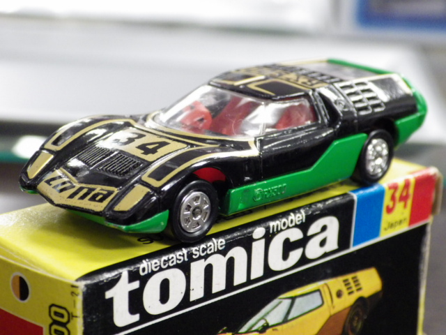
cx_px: 223
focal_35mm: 103
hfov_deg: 19.1
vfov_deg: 14.4
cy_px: 168
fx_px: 1327
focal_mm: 18.4
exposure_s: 1/30
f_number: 4.6
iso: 1000
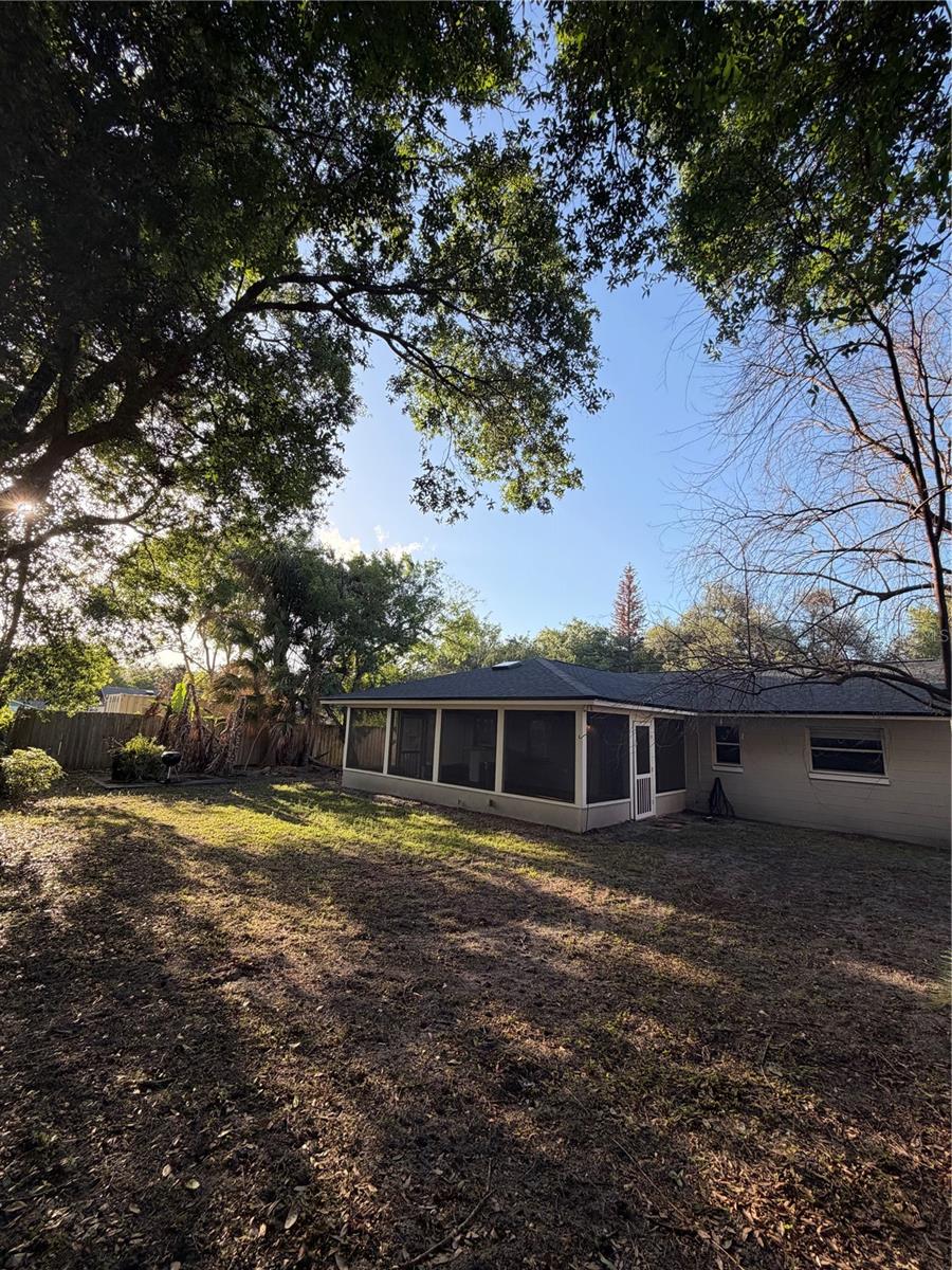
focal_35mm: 14
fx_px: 513
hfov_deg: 85.7
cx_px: 476
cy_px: 635
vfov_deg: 102.1
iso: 50
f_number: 2.2
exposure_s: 1/502
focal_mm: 2.22
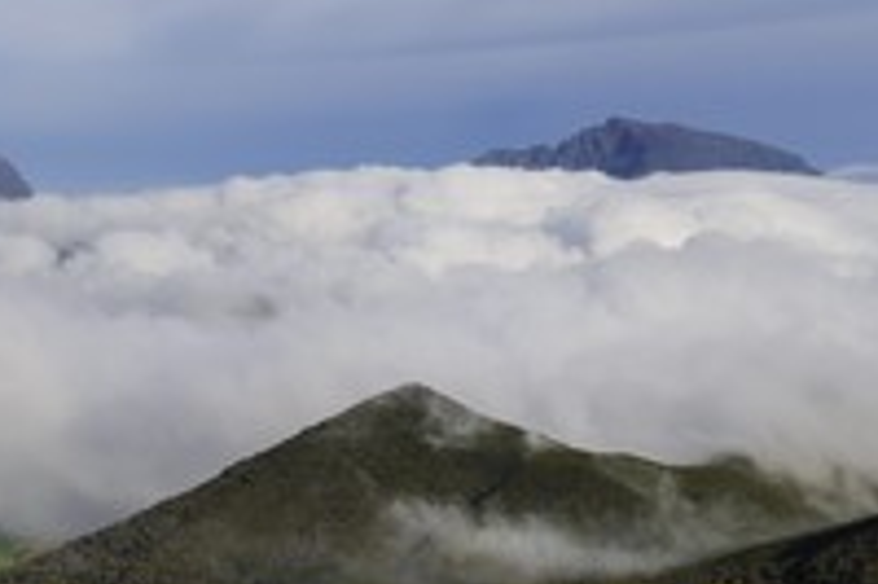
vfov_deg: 12.9
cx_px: 53
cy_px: 540
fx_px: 2559
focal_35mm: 105
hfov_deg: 19.1
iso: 400
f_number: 22
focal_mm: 50
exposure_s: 1/160
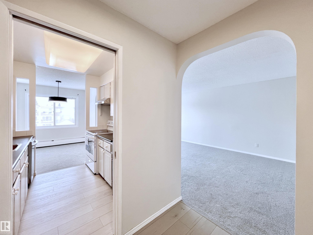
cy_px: 118
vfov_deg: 89.9
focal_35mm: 13
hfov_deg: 106.2
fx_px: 118
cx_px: 156
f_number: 1.8
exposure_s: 1/120
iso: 125
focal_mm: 1.57
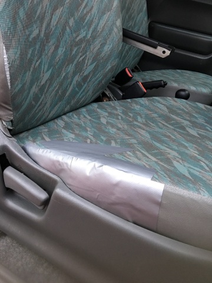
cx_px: 106
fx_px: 237
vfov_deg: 61.7
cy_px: 142
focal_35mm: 29
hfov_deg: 48.2
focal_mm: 4.15
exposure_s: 1/4
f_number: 2.2
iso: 64
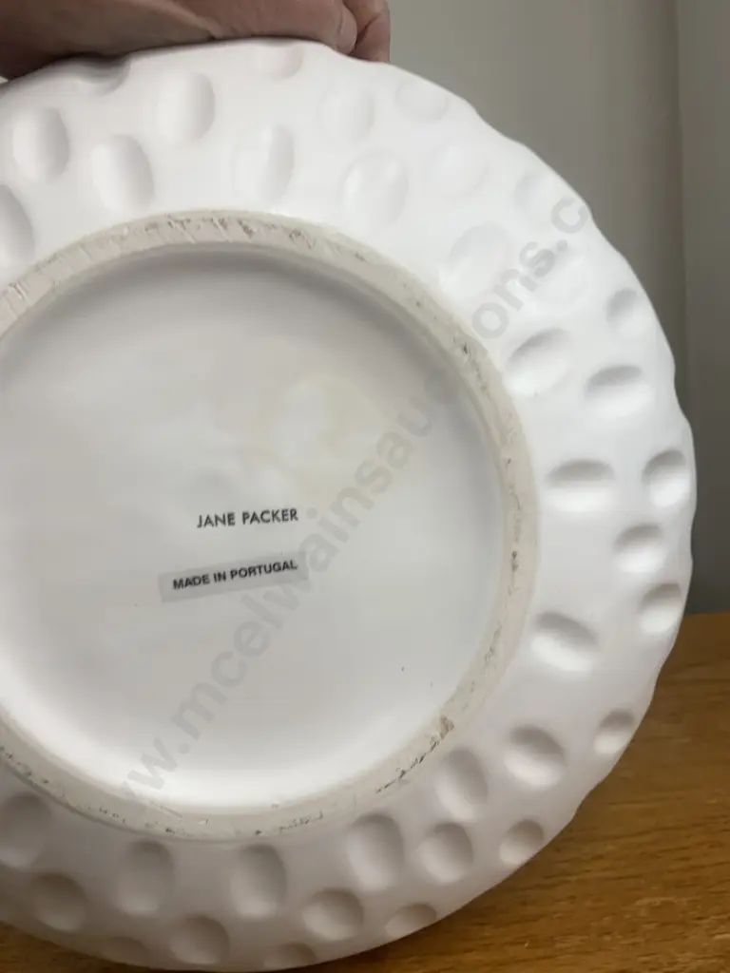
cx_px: 365
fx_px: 731
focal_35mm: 26
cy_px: 486
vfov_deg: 67.3
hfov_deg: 53.1
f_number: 1.8
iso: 64
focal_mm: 4.25
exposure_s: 1/100
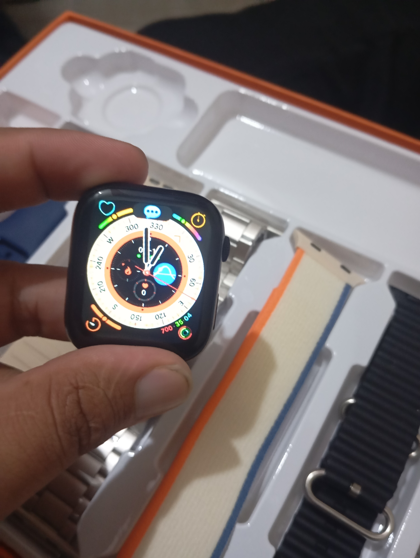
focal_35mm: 28
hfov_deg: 49.9
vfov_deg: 63.4
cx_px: 210
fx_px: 452
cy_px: 279
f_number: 1.8
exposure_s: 1/20
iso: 2654
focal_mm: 4.22
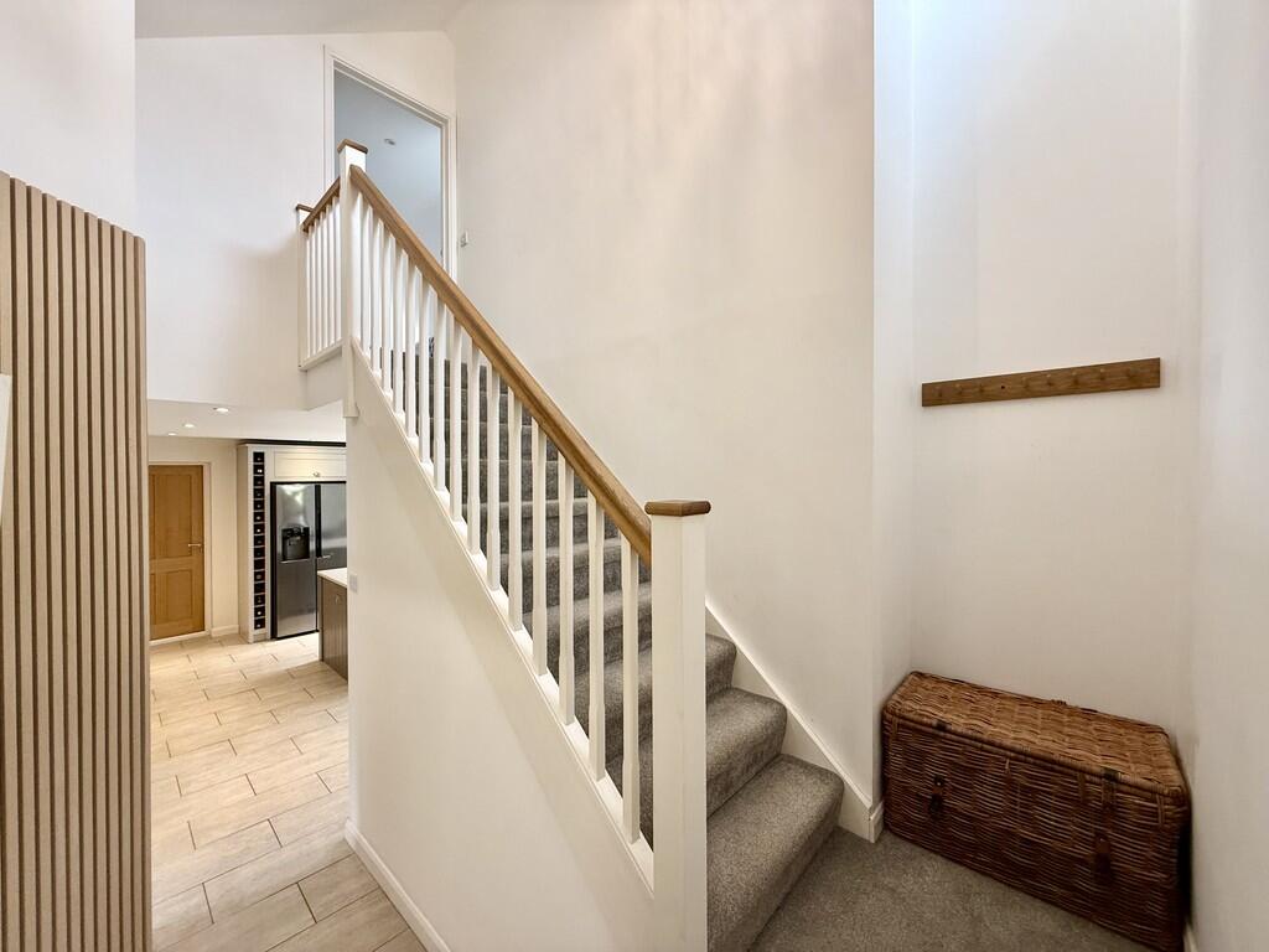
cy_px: 476
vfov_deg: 85.7
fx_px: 513
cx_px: 634
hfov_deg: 102.1
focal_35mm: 14
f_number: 2.2
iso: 160
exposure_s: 1/50
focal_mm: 2.22
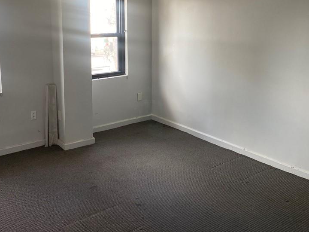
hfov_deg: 50.0
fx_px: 330
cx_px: 131
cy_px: 68
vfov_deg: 38.0
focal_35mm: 37
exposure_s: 1/120
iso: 125
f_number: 1.8
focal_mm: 4.25
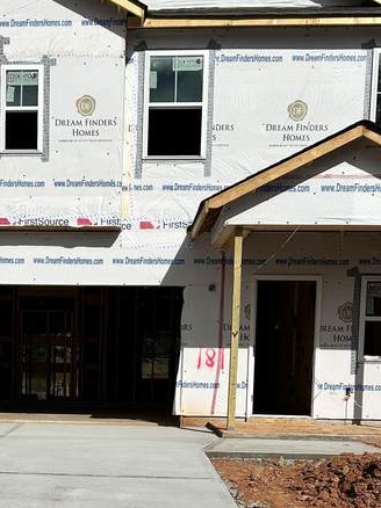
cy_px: 437
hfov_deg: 25.2
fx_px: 837
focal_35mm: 57
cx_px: 73
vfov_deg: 32.4
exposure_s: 1/14286
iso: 50
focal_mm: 5.7
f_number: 1.5
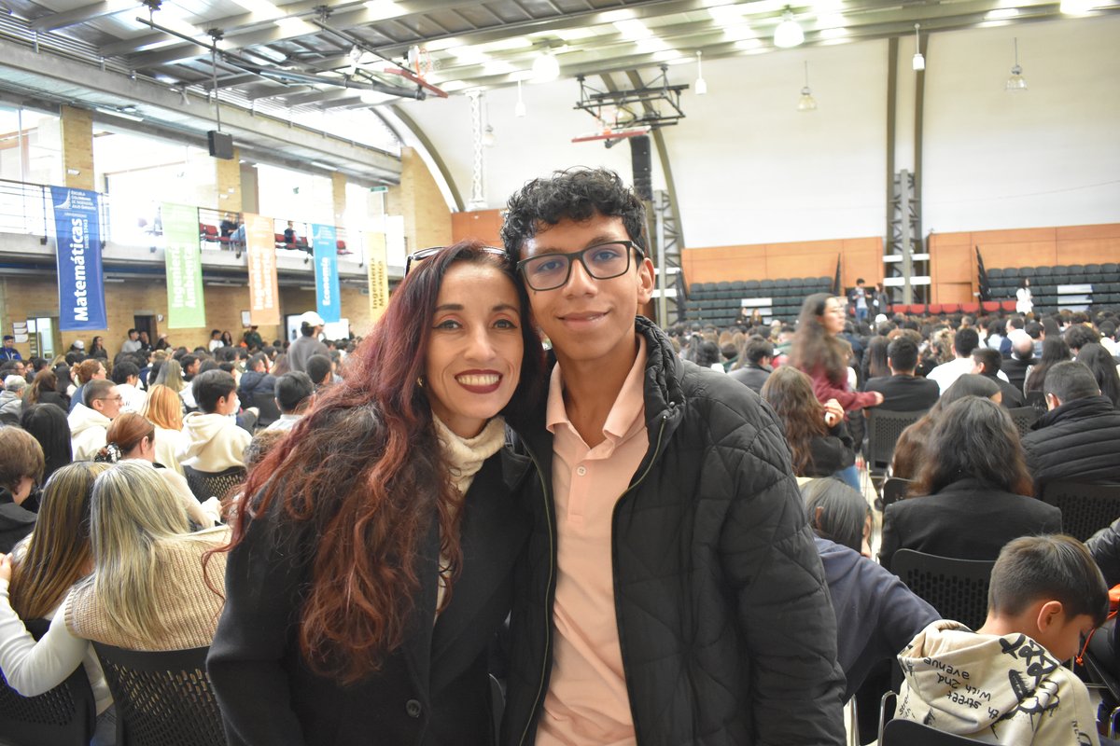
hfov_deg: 67.4
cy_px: 373
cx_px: 560
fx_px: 840
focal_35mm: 27
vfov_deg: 47.9
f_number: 4
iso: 2500
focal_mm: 18
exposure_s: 1/60
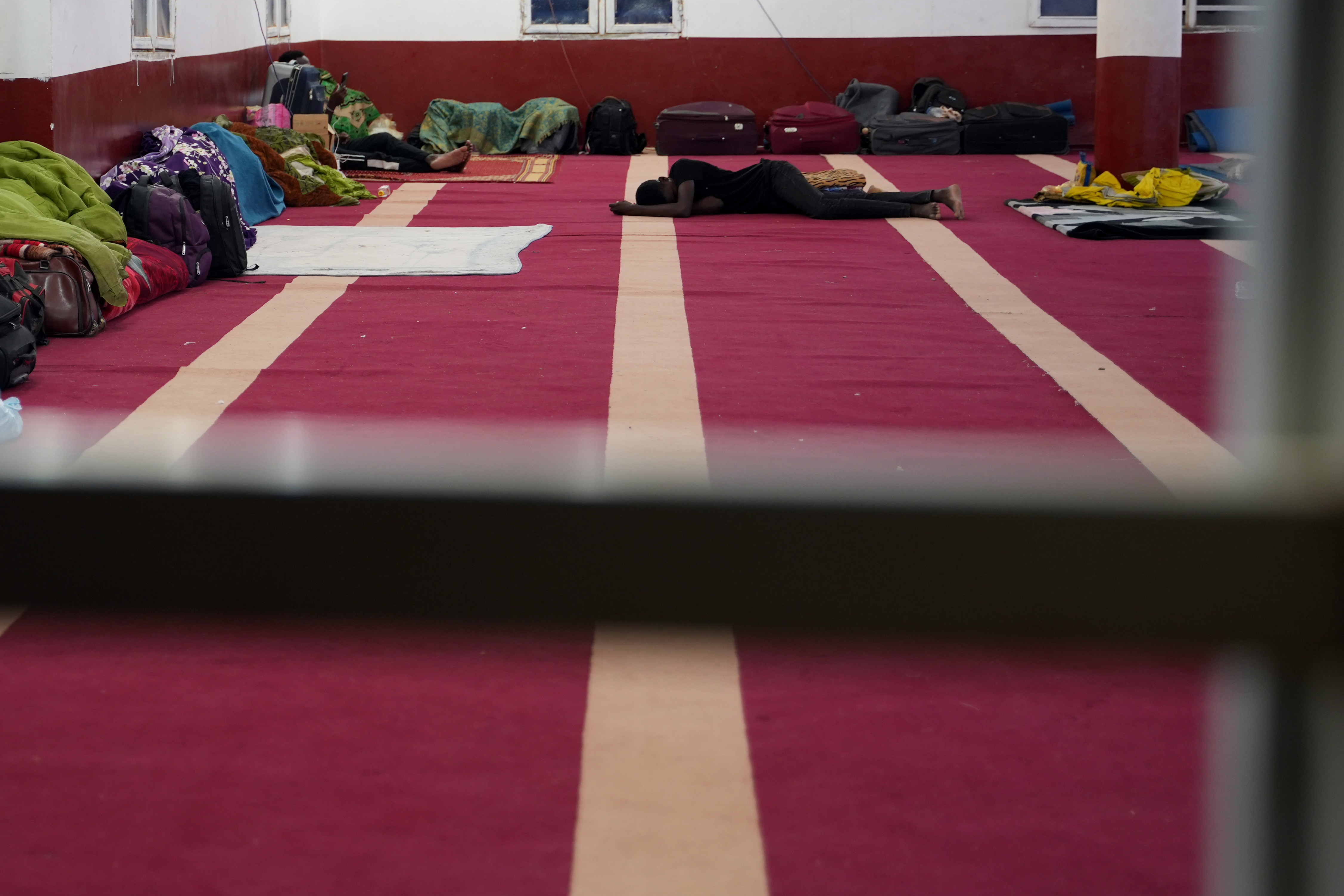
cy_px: 239
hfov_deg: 27.4
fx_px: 2725
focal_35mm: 73
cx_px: 377
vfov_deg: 18.6
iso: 1000
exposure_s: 1/50
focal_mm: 47
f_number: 2.8
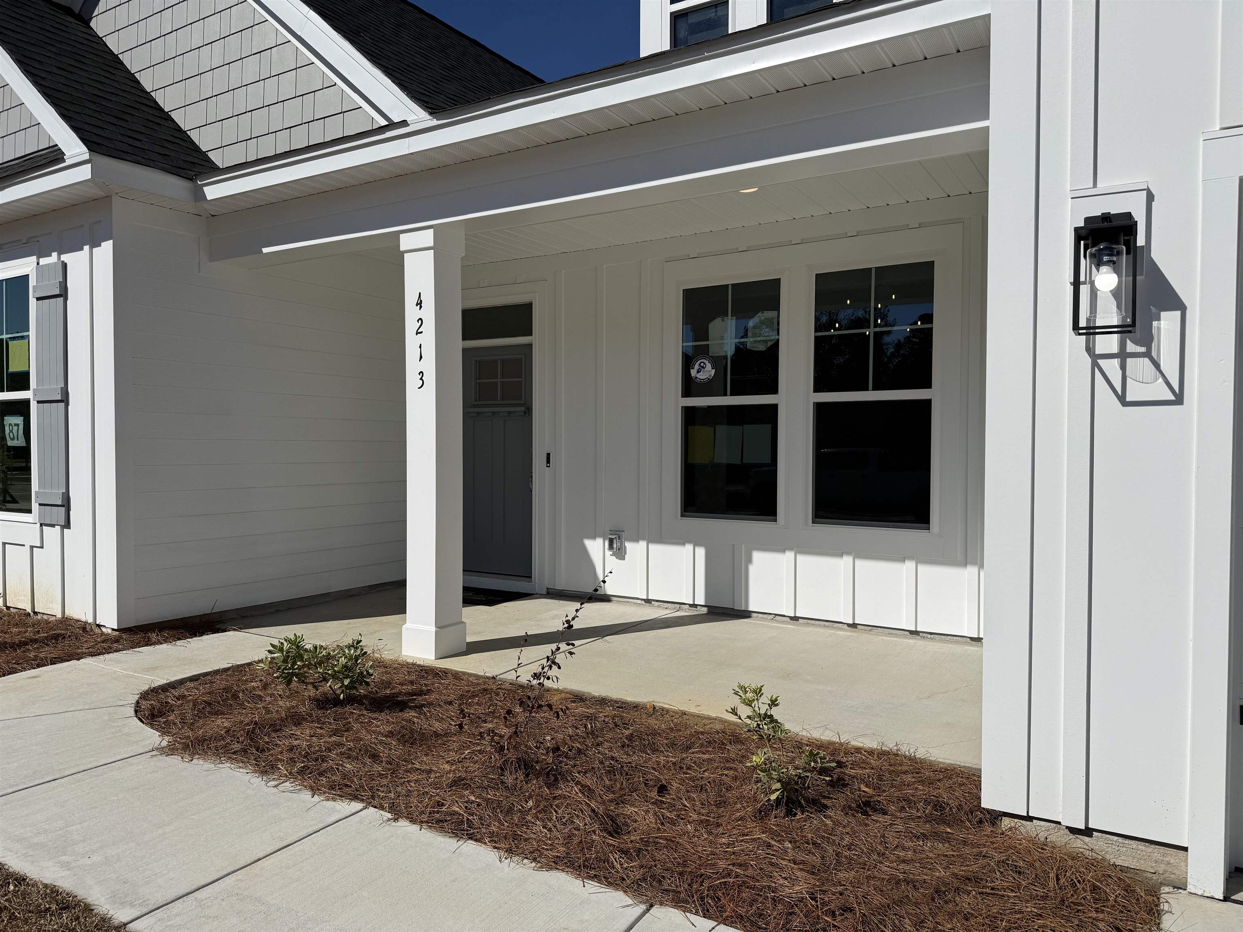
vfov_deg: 56.8
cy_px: 466
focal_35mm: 24
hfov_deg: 71.6
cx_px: 622
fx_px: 862
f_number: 1.78
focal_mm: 6.76
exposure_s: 1/14286
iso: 80
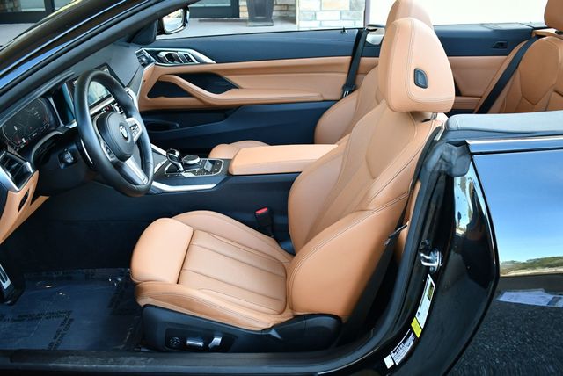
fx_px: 563
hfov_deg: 53.1
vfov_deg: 36.9
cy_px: 188
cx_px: 282
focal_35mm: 36
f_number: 3.5
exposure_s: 1/250
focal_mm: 18
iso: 800
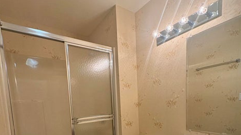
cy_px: 115
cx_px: 122
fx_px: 134
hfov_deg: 83.9
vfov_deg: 49.1
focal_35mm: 21
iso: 125
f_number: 2.2
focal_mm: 2.22
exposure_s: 1/120
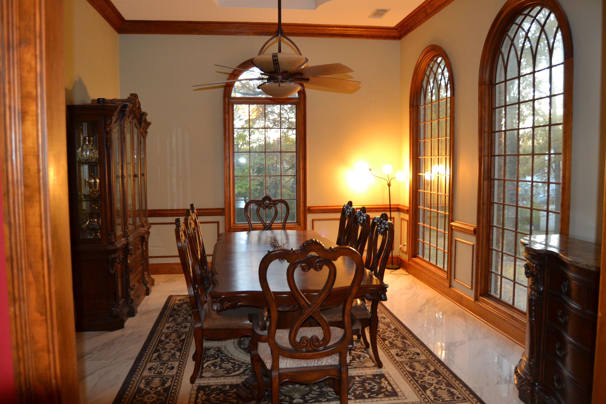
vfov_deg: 47.9
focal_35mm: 27
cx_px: 303
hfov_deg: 67.4
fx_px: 454
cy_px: 202
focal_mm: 18
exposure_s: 1/60
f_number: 3.5
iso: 1100
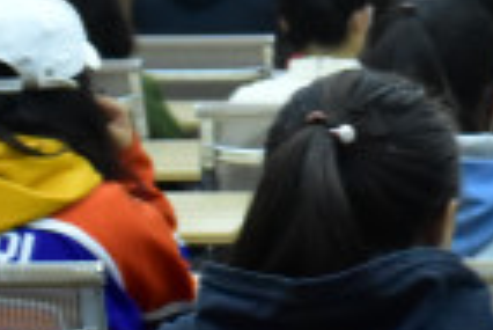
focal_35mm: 229
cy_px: 38
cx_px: 868
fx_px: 3139
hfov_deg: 8.6
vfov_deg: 6.0
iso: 2000
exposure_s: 1/320
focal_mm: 34
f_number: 5.6
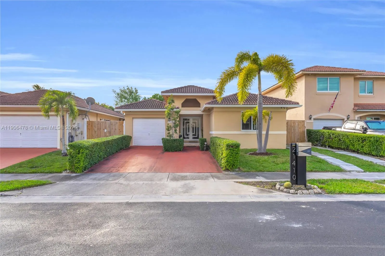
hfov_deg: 81.2
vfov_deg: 59.5
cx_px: 192
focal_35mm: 21
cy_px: 128
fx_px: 225
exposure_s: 1/30
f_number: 11
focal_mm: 14
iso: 100
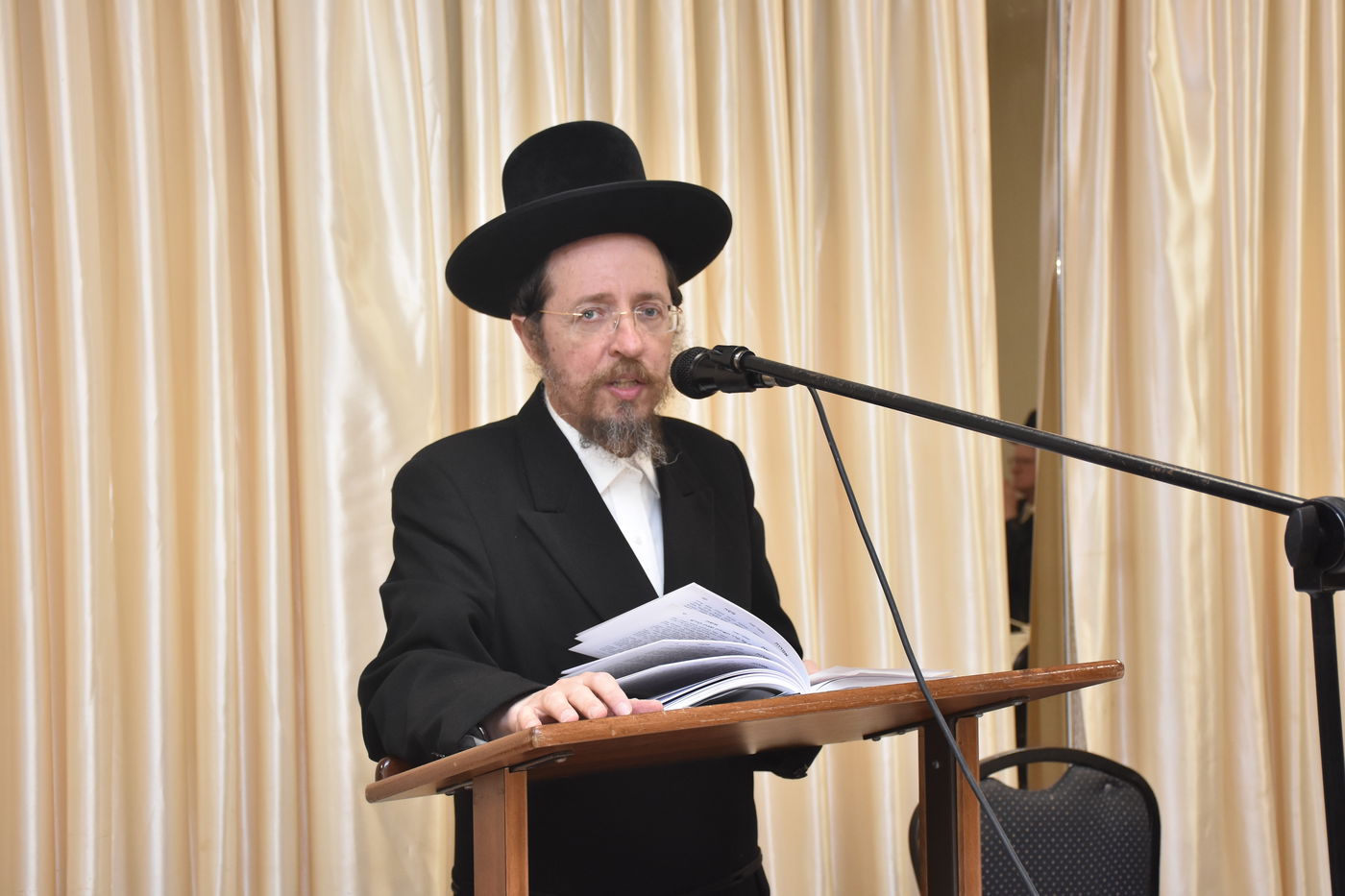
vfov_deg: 21.6
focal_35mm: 63
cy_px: 448
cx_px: 672
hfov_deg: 31.9
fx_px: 2353
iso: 1250
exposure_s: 1/125
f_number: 6.3
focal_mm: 42
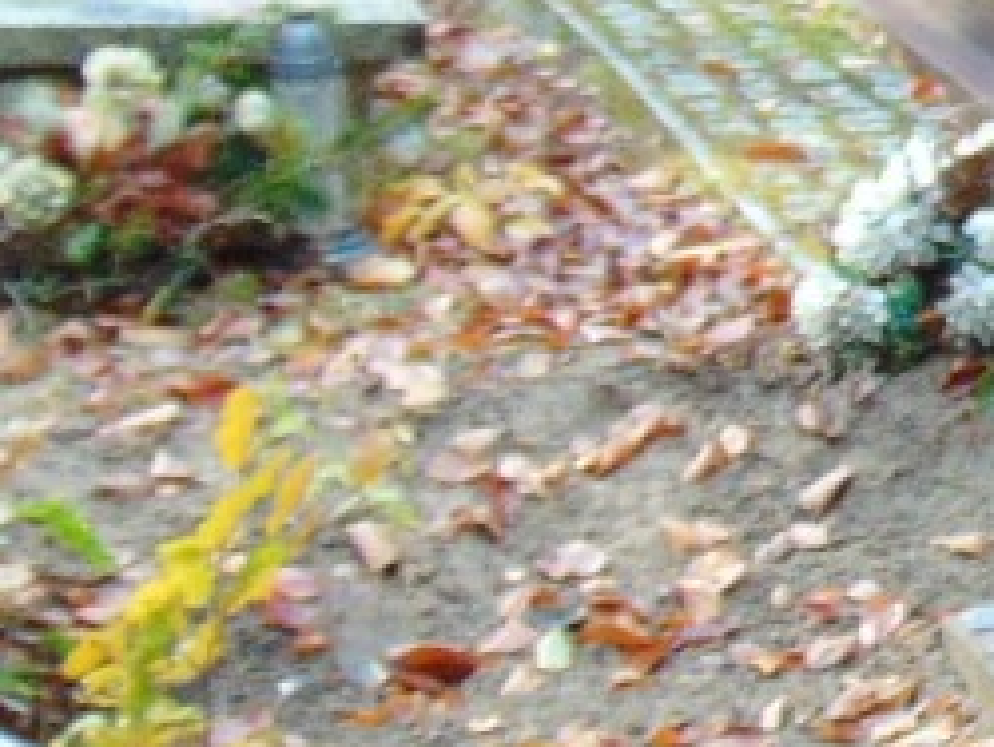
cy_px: 103
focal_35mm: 144
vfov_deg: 10.3
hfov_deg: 12.2
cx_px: 1968
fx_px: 4139
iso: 100
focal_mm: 4.5
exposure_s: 1/30
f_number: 3
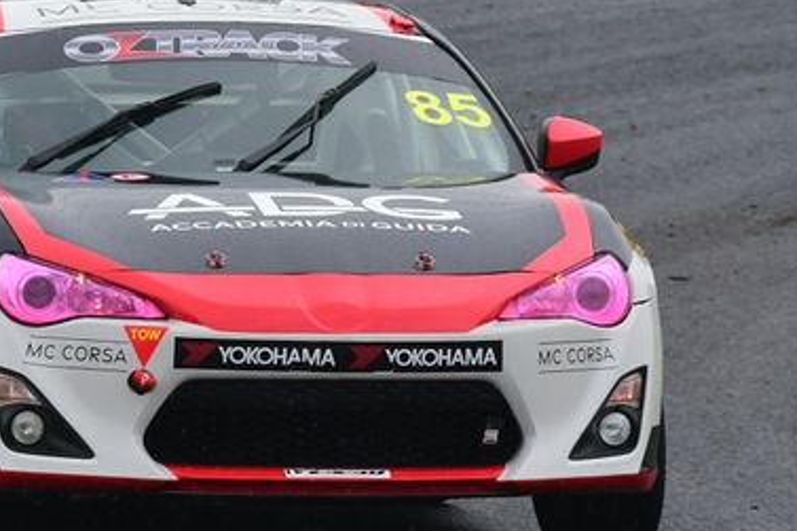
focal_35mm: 1273
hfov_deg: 1.6
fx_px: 28169
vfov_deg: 1.1
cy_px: 148
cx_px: 131
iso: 1000
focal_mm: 400
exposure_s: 1/640
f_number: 11
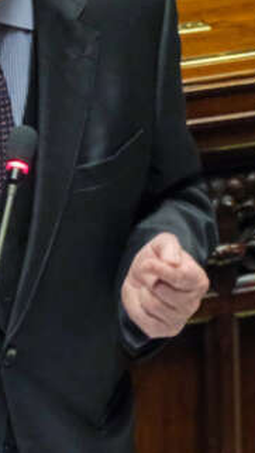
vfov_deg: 1.3
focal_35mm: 1623
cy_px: 193
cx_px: -6
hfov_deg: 0.8
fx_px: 19474
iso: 12800
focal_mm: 334.9
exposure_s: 1/125
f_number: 5.4
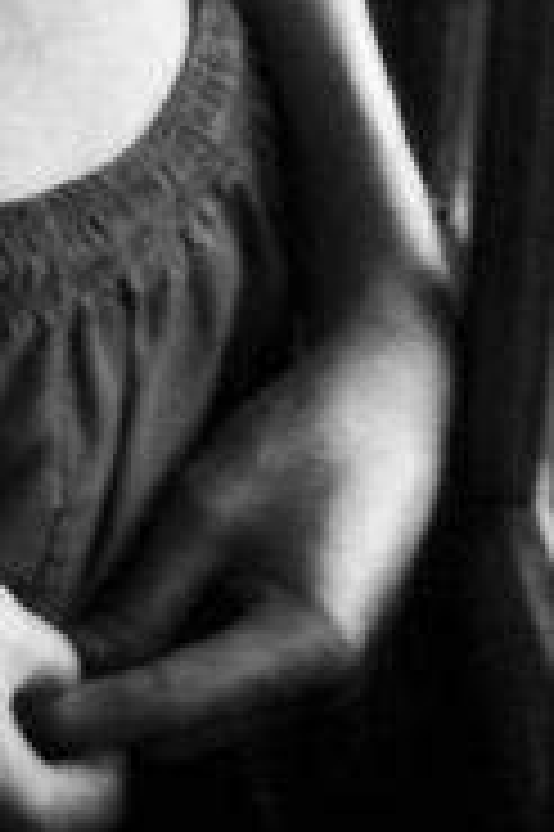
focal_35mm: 227
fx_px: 5260
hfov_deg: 5.8
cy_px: -1005
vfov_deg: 8.4
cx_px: -703
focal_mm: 31
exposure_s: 1/5
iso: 800
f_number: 2.8
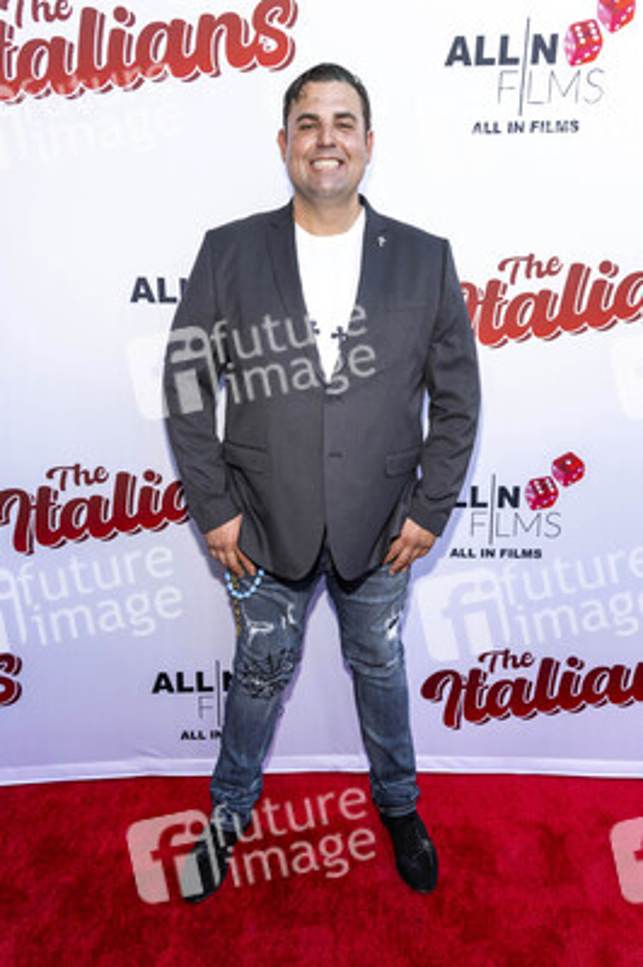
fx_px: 644
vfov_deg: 73.8
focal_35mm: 24
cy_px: 484
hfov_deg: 53.1
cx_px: 322
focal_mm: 24
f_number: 5.6
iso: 400
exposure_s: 1/200
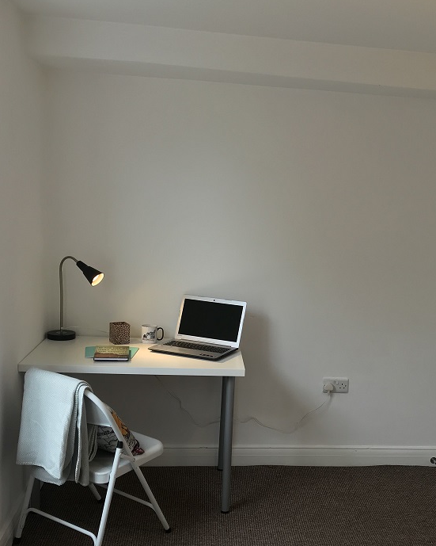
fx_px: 645
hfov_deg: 37.0
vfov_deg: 45.6
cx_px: 285
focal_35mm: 40
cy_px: 319
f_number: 1.8
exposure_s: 1/50
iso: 32
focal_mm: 3.99
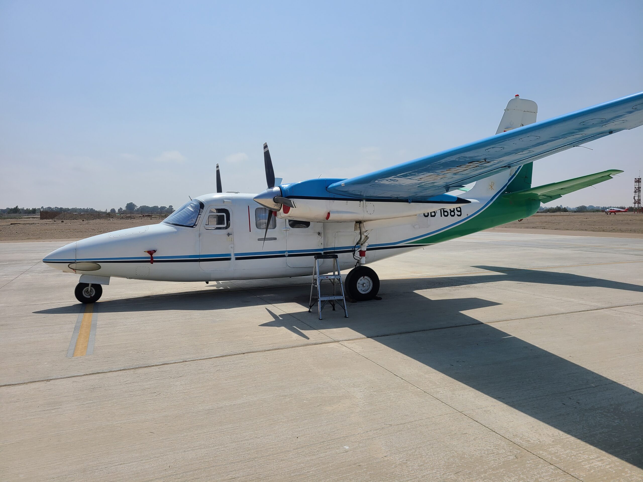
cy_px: 241
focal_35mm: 26
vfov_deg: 53.1
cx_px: 322
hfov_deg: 67.3
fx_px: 483
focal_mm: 5.4
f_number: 1.8
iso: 40
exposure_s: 1/5328
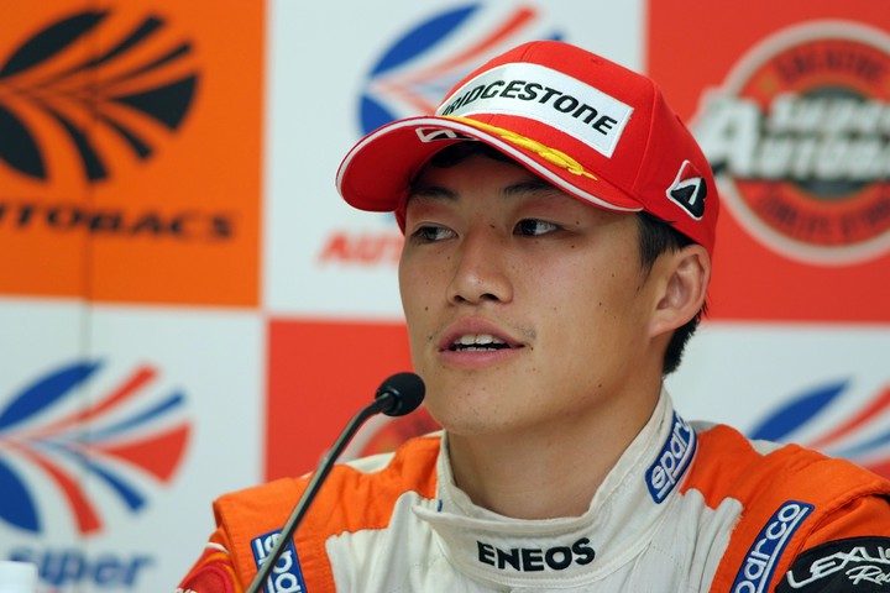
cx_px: 445
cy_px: 296
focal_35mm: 270
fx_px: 6674
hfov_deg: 7.6
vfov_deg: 5.1
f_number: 2.8
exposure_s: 1/125
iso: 400
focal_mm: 180
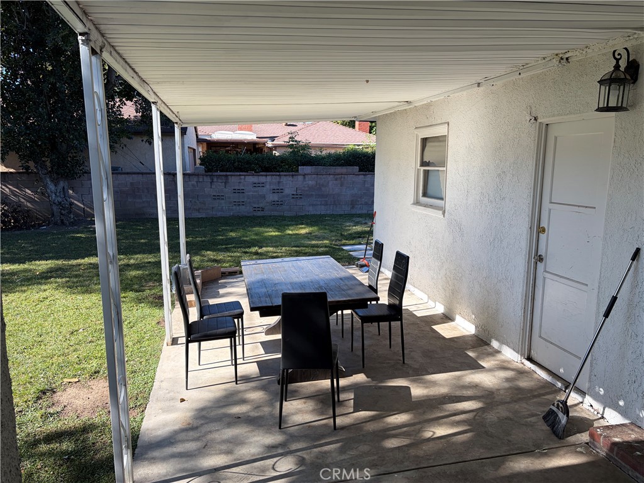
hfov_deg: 67.3
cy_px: 242
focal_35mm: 26
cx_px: 322
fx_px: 484
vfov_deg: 53.1
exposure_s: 1/791
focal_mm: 5.96
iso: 50
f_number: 1.6
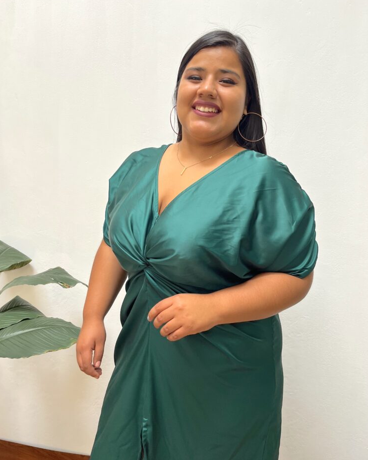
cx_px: 188
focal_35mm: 28
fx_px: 381
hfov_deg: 51.5
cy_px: 217
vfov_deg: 62.2
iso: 80
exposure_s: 1/121
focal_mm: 5.1
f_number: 1.6
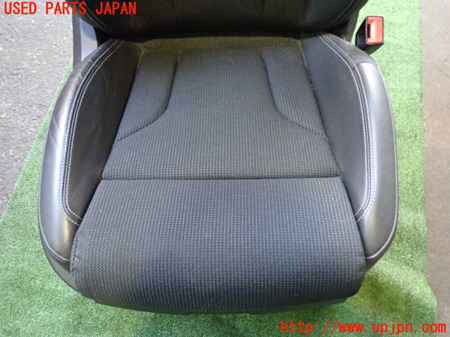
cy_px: 168
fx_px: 390
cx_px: 225
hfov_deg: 60.0
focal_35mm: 30
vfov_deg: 46.8
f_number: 2.3
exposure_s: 1/30
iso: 640
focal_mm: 5.4
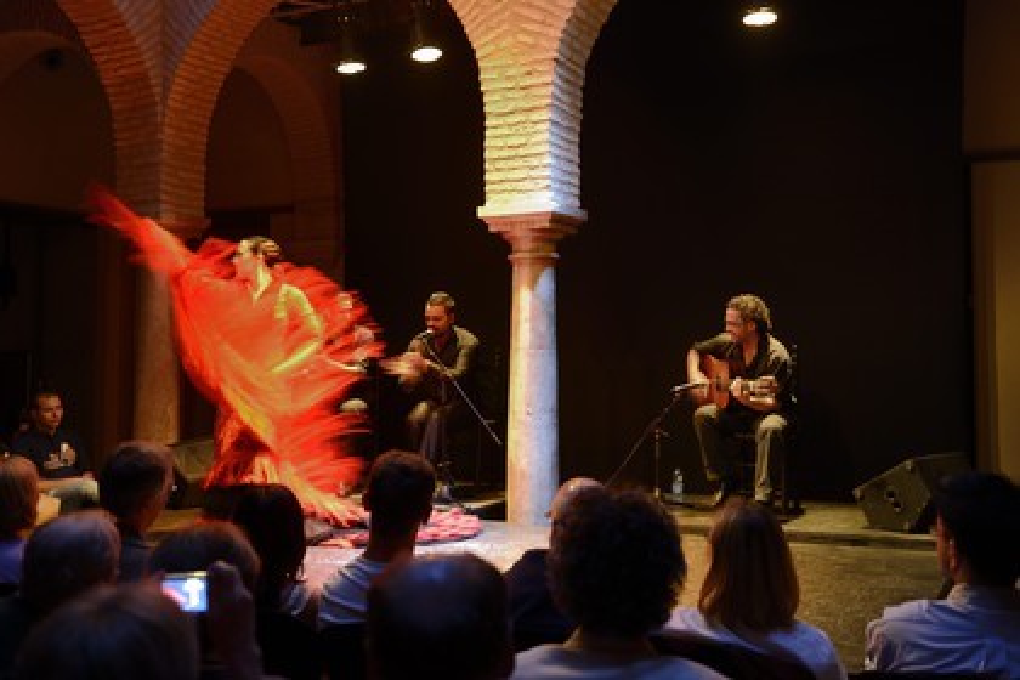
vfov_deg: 38.9
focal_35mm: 34
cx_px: 510
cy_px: 340
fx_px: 963
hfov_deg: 55.8
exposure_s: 1/6
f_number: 3.2
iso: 1600
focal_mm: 34
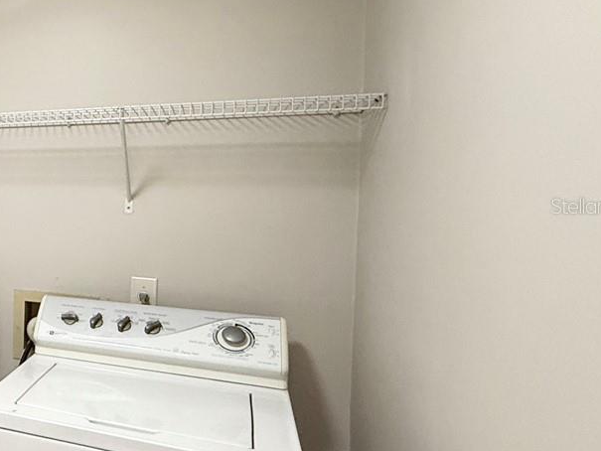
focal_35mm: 37
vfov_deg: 38.6
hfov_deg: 36.3
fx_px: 643
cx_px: -150
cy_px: 206
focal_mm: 2.22
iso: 200
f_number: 2.2
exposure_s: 1/120
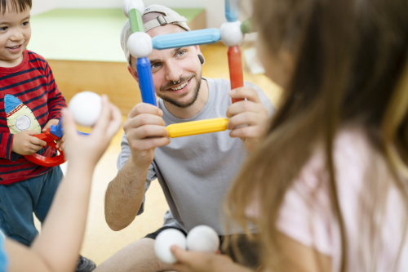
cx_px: 204
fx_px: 397
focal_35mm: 35
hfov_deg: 54.5
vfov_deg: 37.8
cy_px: 136
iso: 200
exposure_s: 1/160
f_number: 2.5
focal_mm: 35
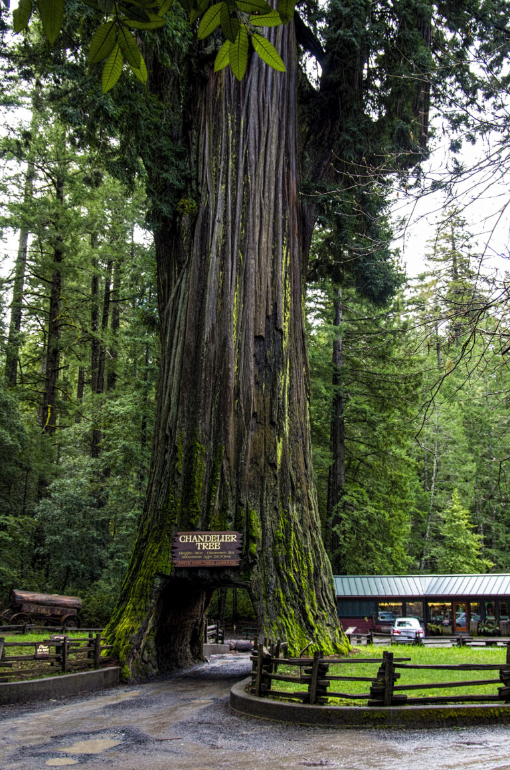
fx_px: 769
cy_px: 385
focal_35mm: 36
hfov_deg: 36.7
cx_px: 255
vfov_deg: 53.2
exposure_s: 1/60
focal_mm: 23.75
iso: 200
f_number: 5.6
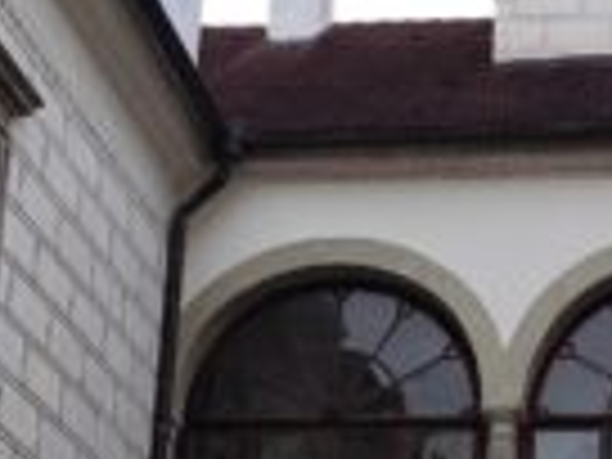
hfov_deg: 17.0
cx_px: 558
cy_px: 542
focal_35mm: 114
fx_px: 2015
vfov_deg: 12.7
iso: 50
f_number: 1.65
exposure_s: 1/775
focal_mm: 6.19
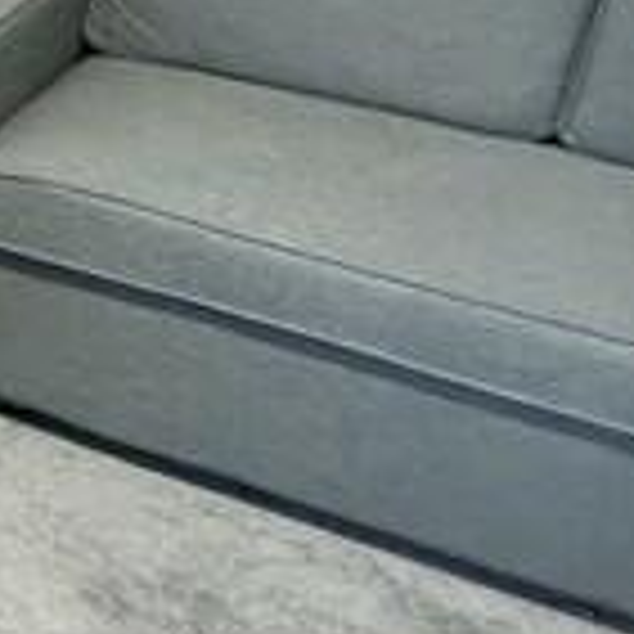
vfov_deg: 18.9
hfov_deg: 14.3
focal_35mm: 90
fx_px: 1865
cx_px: -809
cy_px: 49
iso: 500
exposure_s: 1/50
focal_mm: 2.22
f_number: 2.2
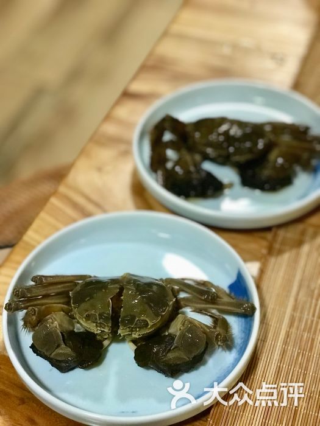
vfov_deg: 33.8
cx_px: 160
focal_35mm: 57
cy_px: 213
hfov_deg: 25.7
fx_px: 703
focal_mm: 6.6
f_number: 2.8
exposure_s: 1/50
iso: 1000
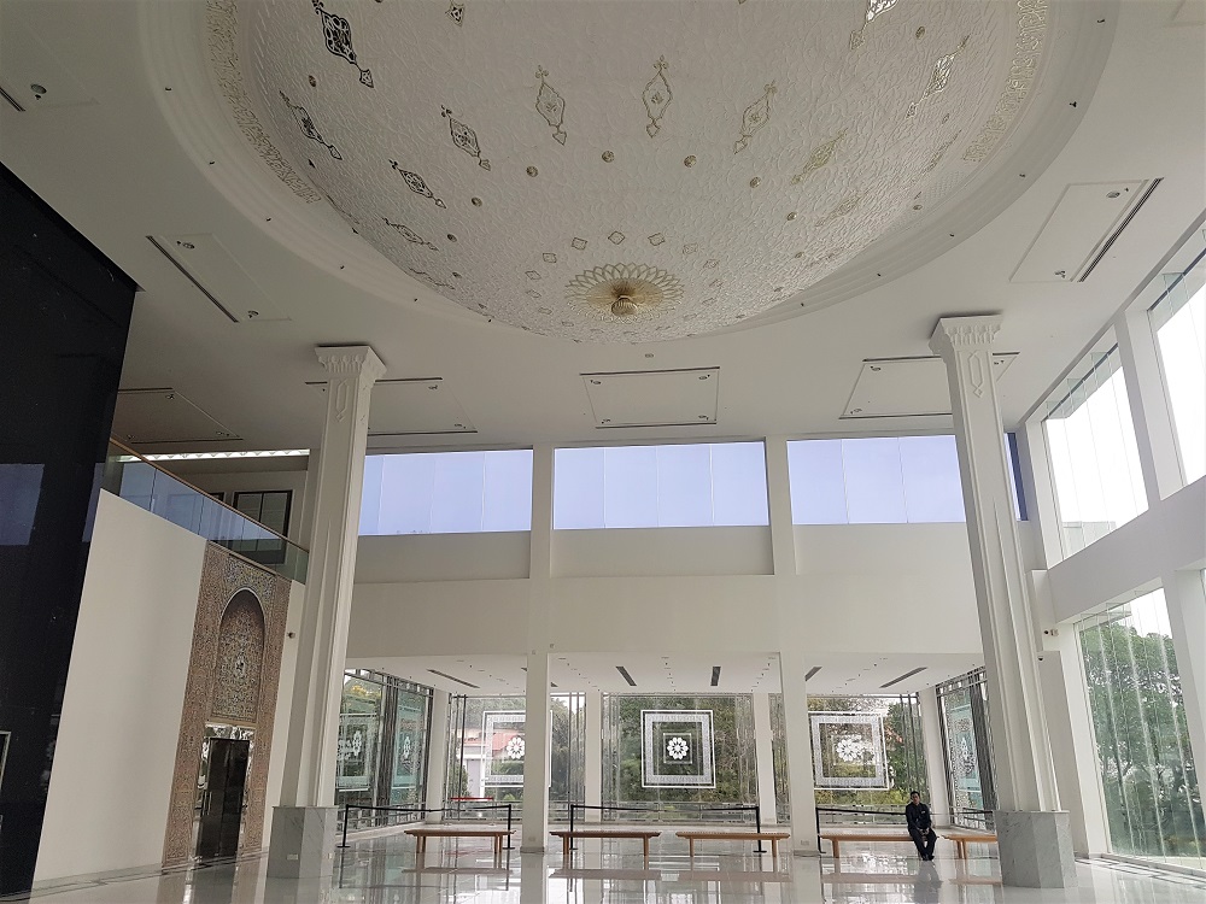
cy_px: 452
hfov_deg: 67.3
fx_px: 906
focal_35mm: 26
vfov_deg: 53.1
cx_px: 603
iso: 50
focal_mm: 4.2
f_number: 1.7
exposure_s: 1/100
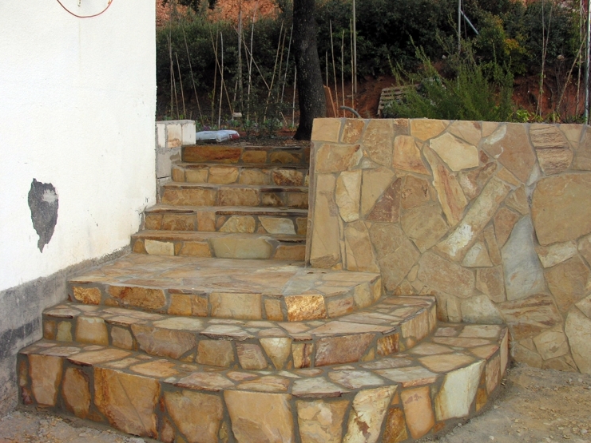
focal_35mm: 45
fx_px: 768
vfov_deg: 32.2
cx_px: 269
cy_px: 245
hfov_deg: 42.0
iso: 50
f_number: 2.8
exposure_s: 1/30
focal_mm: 9.5
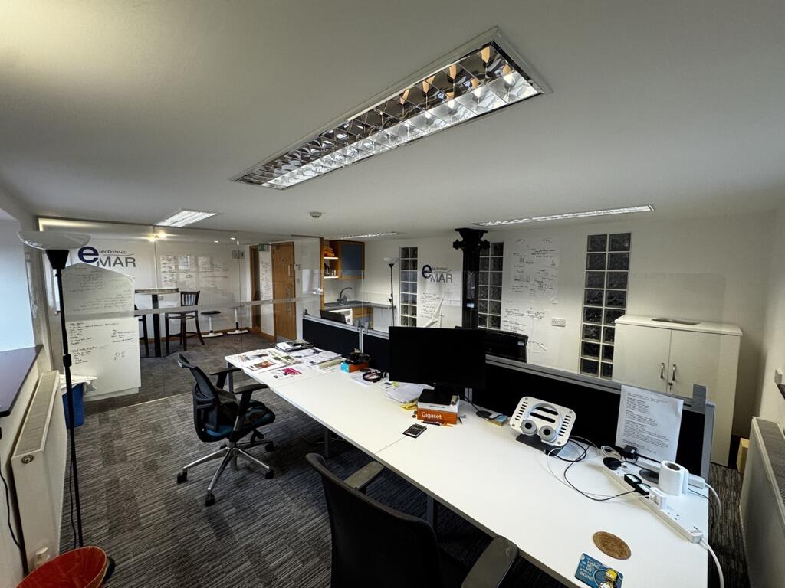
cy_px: 294
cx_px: 392
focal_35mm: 14
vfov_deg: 85.7
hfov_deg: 102.1
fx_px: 317
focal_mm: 2.22
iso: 200
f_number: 2.2
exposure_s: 1/100
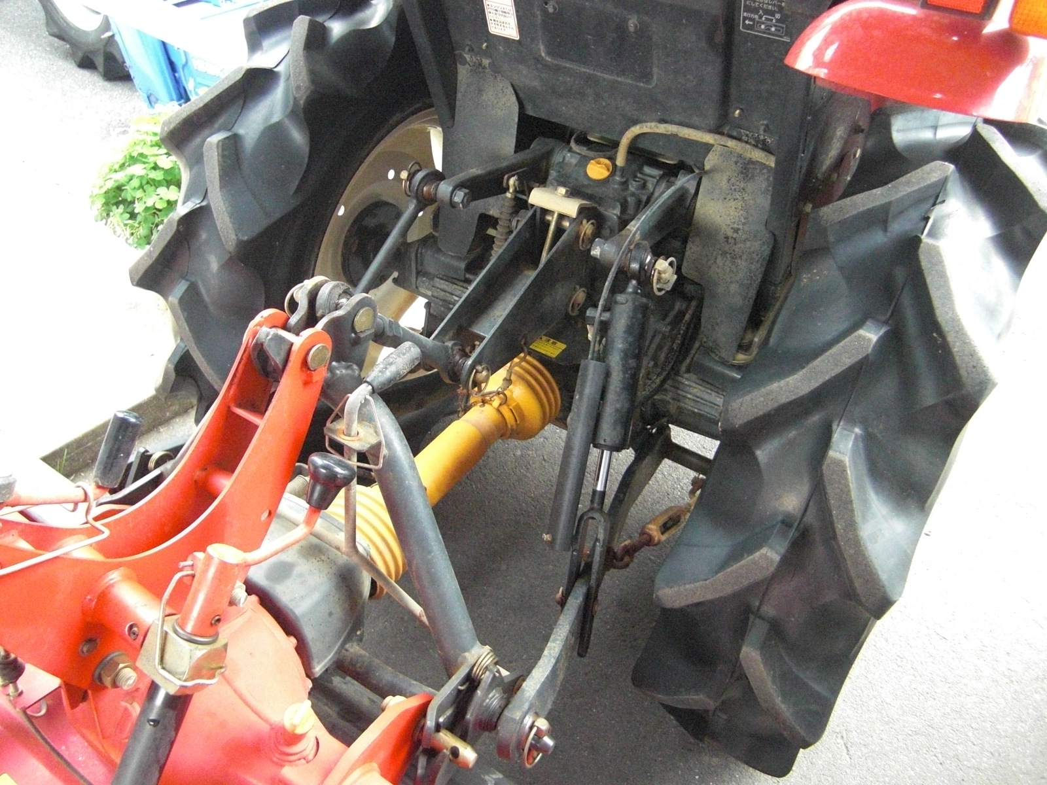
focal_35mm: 28
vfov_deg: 49.7
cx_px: 524
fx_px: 847
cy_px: 392
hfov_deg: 63.4
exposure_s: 1/125
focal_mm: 4.9
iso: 800
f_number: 2.6
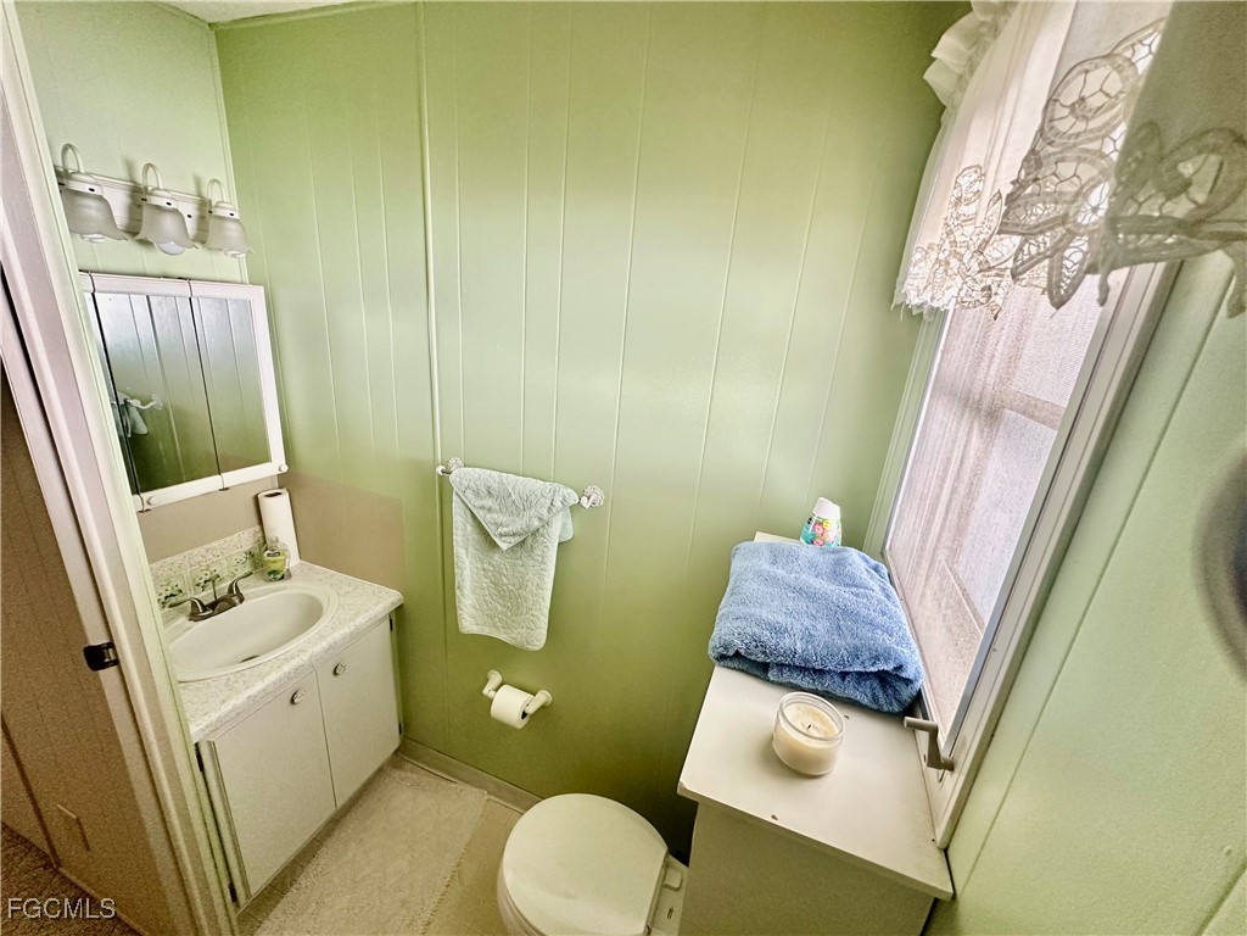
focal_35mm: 14
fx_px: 504
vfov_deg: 85.7
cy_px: 468
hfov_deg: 102.1
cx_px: 624
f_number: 2.2
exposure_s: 1/99
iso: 250
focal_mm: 2.22
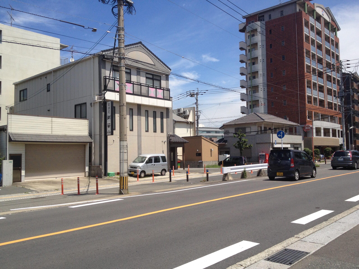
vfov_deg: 40.7
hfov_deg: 52.6
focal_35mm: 35
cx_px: 180
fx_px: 363
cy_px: 134
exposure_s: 1/1905
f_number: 2.4
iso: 50
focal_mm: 4.28
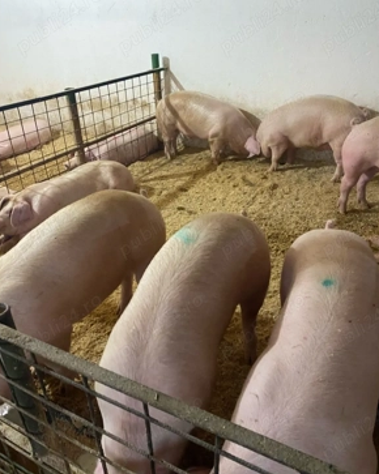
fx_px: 393
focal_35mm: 28
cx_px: 187
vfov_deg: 62.2
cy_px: 240
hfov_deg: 51.5
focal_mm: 4.25
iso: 500
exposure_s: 1/33
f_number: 1.8
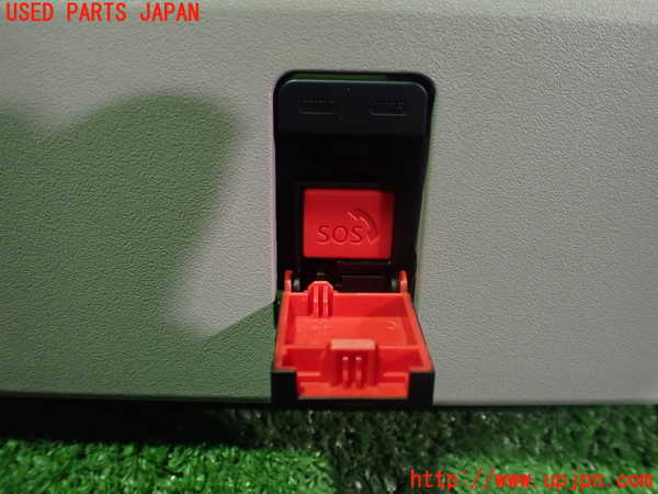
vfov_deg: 46.8
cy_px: 247
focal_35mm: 30
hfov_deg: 60.0
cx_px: 329
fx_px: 570
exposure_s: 1/40
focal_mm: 5.4
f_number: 2.3
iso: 800
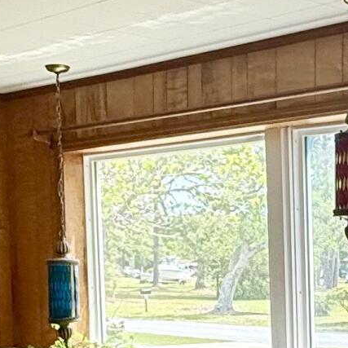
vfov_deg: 19.1
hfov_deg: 19.7
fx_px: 990
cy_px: 386
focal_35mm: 87
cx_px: 284
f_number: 2.2
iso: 50
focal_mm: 2.22
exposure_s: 1/245
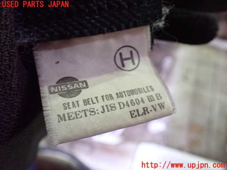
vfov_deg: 46.8
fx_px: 197
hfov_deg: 60.0
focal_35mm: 30
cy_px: 85
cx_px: 114
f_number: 2.3
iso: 1250
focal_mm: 5.4
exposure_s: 1/30
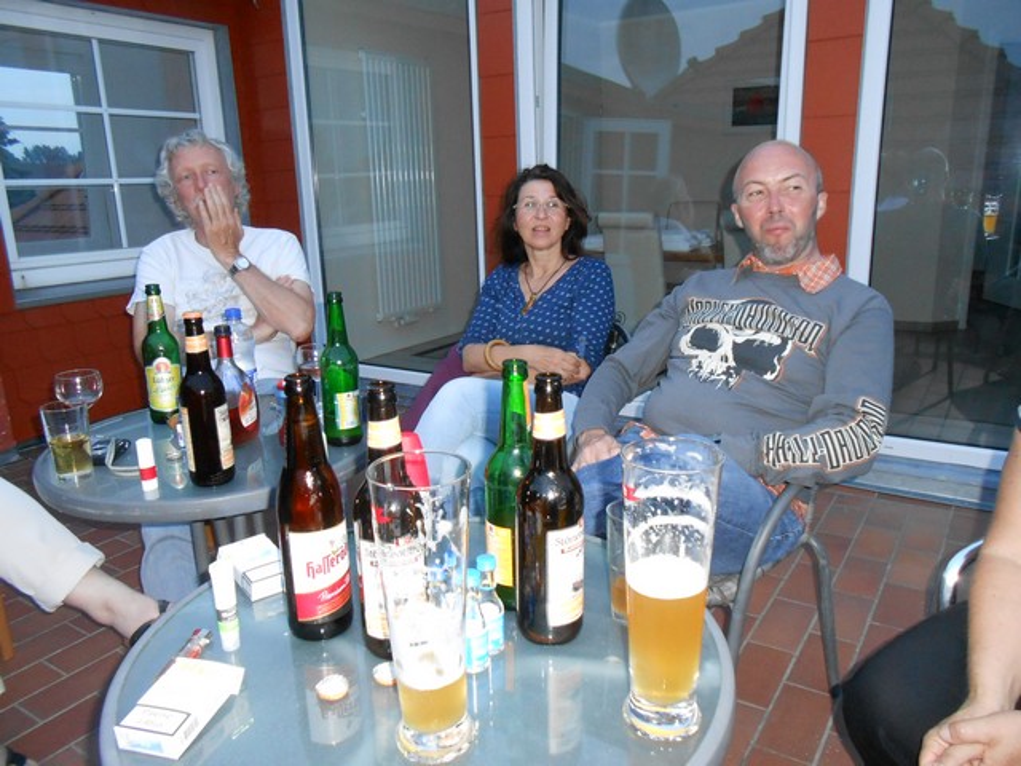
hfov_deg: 67.3
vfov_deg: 53.1
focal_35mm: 26
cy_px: 383
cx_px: 510
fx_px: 767
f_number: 3.5
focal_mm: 4.6
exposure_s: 1/25
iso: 400
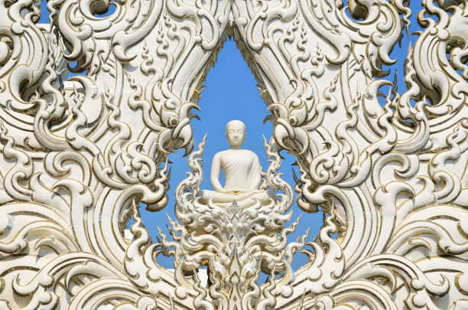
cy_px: 155
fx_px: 778
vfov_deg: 22.5
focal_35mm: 60
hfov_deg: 33.5
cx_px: 234
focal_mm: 40
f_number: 5.6
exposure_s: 1/1000
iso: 100
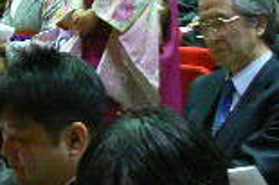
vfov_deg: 8.7
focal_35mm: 155
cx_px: -279
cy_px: -68
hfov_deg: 11.8
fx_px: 1200
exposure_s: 1/8
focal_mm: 6
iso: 200
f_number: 2.8
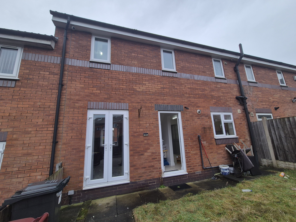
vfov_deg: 89.9
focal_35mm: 13
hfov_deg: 106.2
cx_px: 148
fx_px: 111
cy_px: 111
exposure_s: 1/278
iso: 50
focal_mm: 2.2
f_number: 2.2
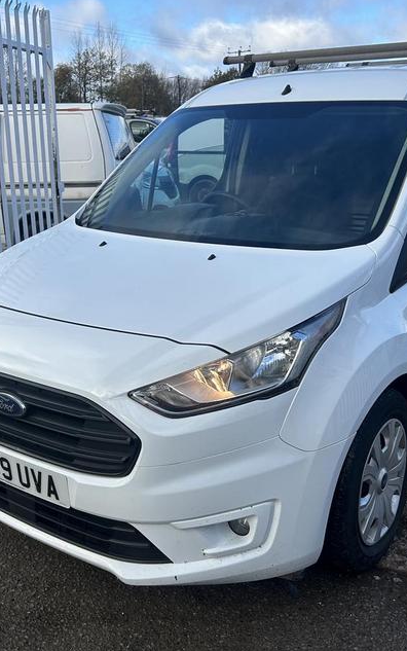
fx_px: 692
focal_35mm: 39
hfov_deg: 32.8
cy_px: 309
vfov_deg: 50.4
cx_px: 208
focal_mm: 5.7
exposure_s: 1/1751
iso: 50
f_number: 1.5
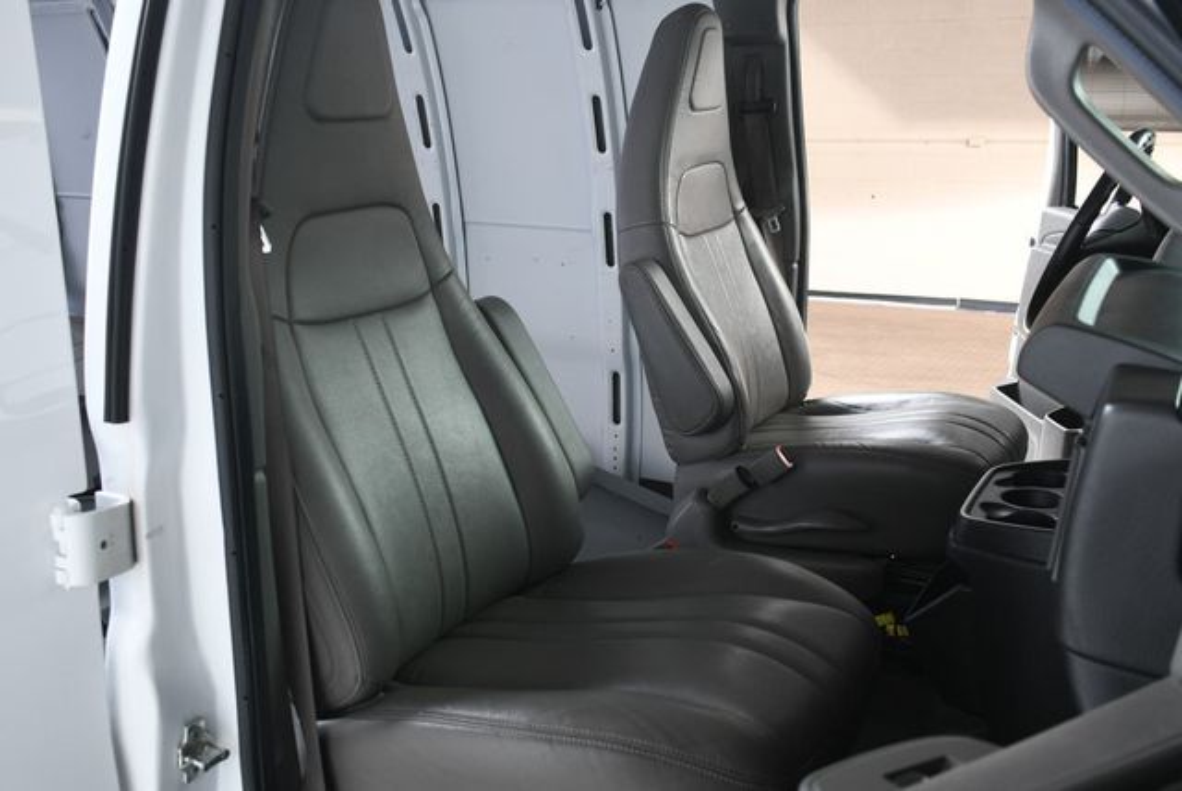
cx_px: 591
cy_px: 396
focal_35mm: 36
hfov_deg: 53.1
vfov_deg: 36.9
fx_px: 1183
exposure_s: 1/160
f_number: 4
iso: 100
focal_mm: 18
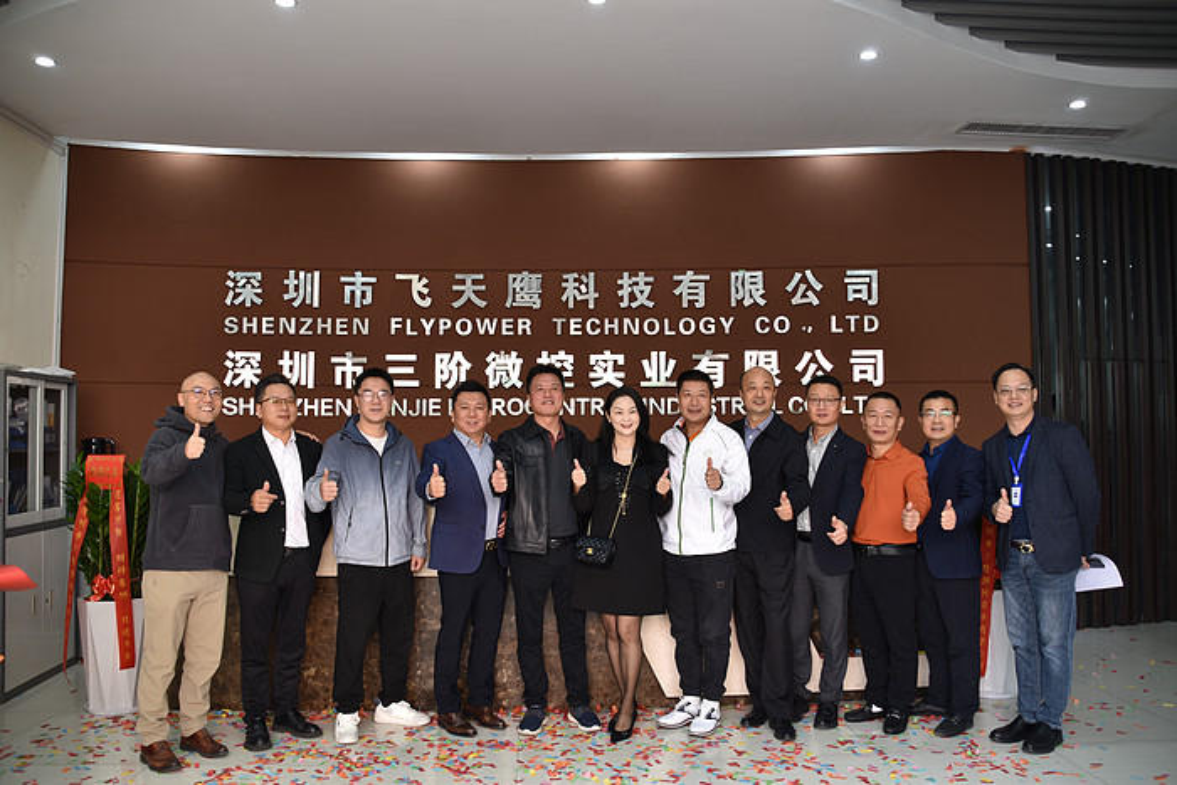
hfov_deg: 67.4
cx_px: 588
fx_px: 883
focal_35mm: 27
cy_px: 392
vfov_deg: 47.9
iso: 160
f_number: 3.5
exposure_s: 1/30
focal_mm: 18
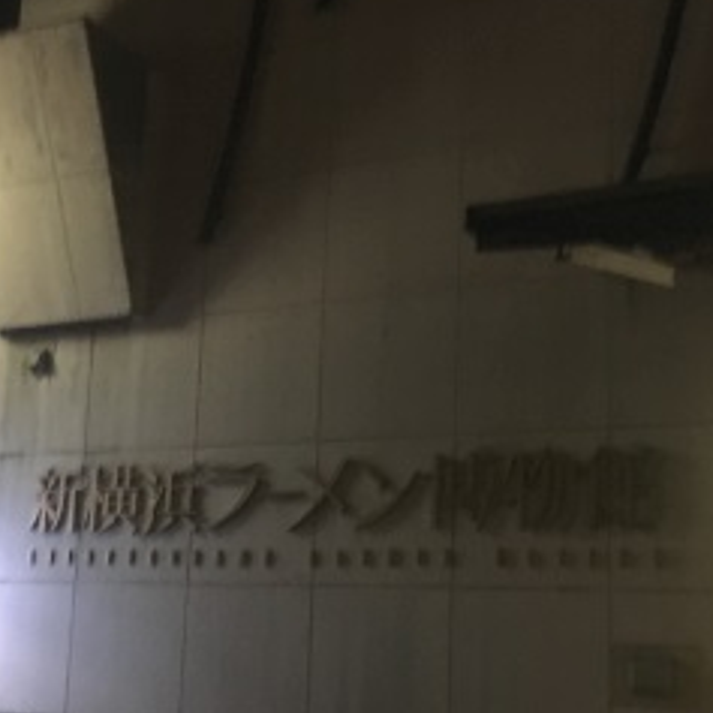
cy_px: 448
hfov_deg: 32.7
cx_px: 301
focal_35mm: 52
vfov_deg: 32.6
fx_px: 1212
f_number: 2.2
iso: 320
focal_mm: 4.15
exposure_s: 1/15
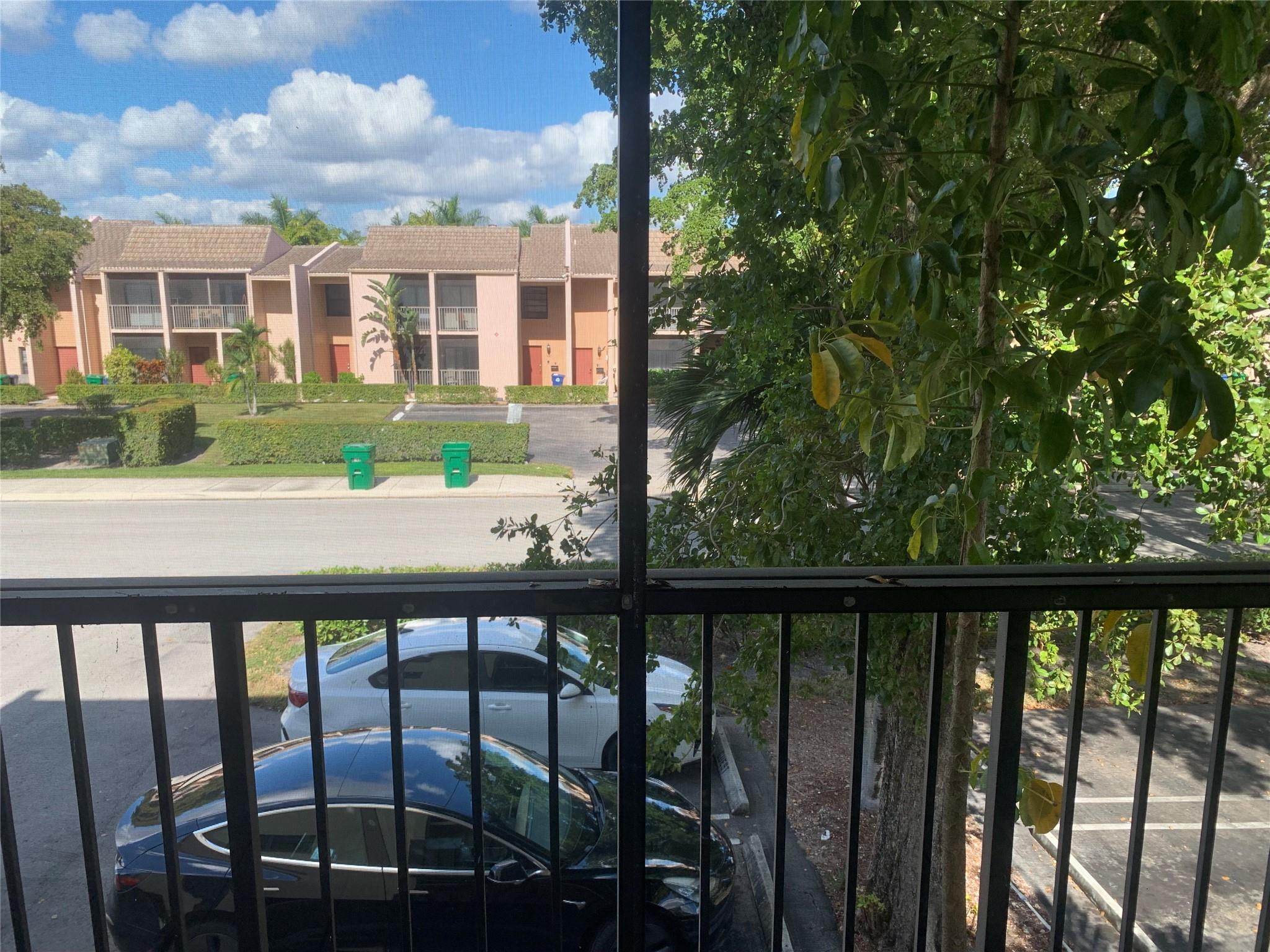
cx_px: 635
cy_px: 476
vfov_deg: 53.1
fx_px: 954
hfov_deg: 67.3
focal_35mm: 26
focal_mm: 4.25
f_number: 1.8
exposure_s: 1/722
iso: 25
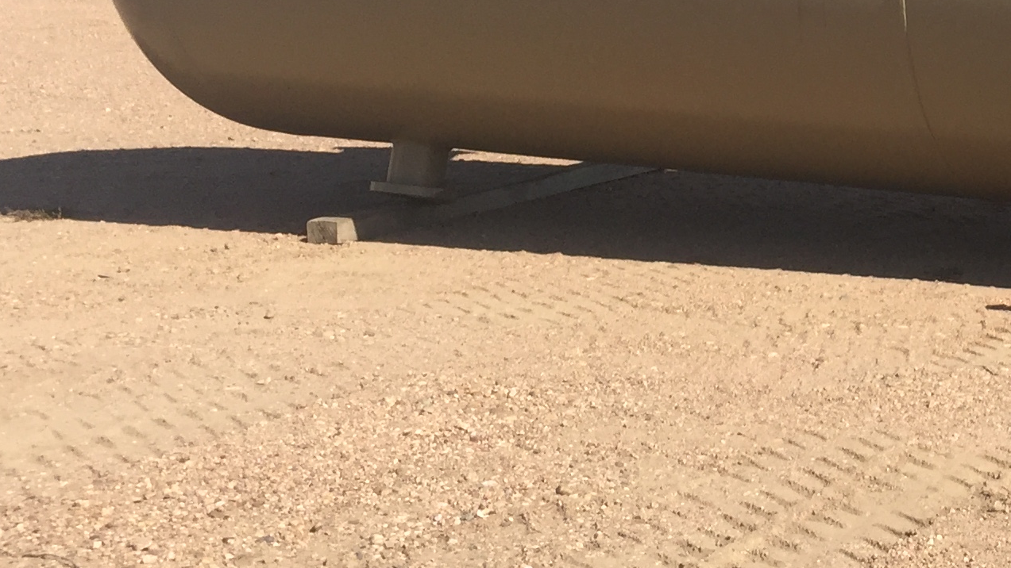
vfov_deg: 14.7
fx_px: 2171
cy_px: 29
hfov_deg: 24.2
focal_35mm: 81
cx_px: 1163
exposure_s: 1/2639
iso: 32
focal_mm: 4.15
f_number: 2.2
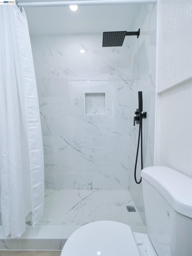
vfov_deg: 102.1
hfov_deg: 85.7
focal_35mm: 14
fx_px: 104
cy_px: 128
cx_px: 96
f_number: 4.5
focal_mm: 7
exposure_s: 1/160
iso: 800
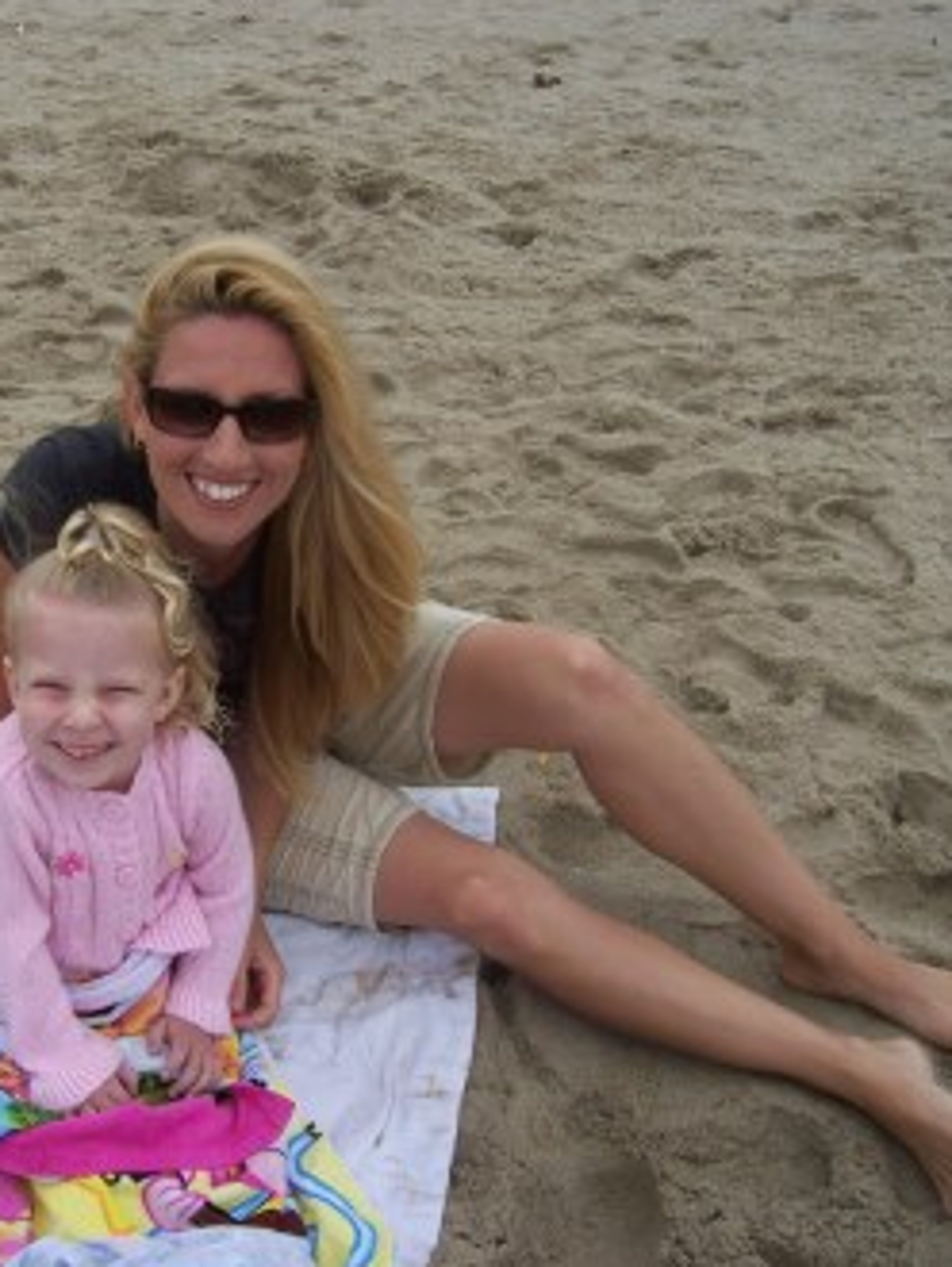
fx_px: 1794
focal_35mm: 49
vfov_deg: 38.9
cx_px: 173
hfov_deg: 29.0
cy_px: 639
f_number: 4.8
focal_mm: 6
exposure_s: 1/414
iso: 80
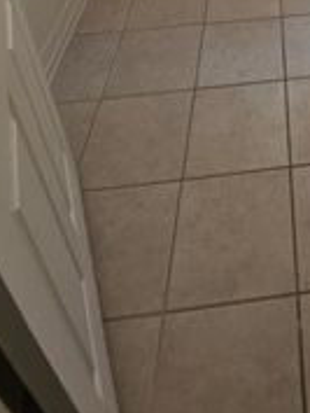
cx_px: 325
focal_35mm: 39
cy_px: -152
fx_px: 465
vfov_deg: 32.4
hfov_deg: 33.1
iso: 64
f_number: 2.2
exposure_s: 1/60
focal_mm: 1.7
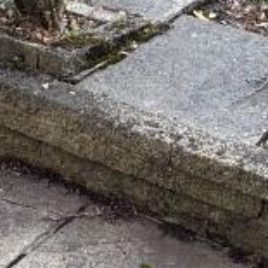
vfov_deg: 18.7
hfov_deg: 20.7
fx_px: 718
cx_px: 244
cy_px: -133
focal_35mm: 82
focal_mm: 2.22
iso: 40
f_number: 2.2
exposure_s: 1/141
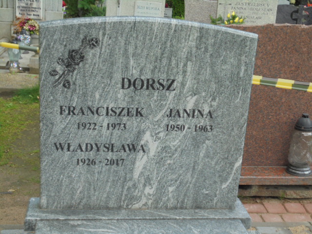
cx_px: 156
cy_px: 117
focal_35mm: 56
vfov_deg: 26.1
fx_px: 505
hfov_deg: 34.3
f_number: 5.2
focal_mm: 10.1
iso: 100
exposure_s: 1/60
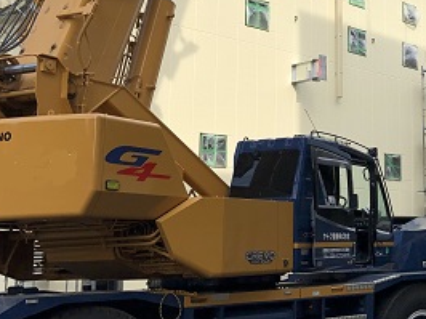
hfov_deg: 25.9
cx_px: 475
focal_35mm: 69
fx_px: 848
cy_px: 89
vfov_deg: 21.1
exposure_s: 1/1675
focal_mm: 3.99
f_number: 1.8
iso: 20
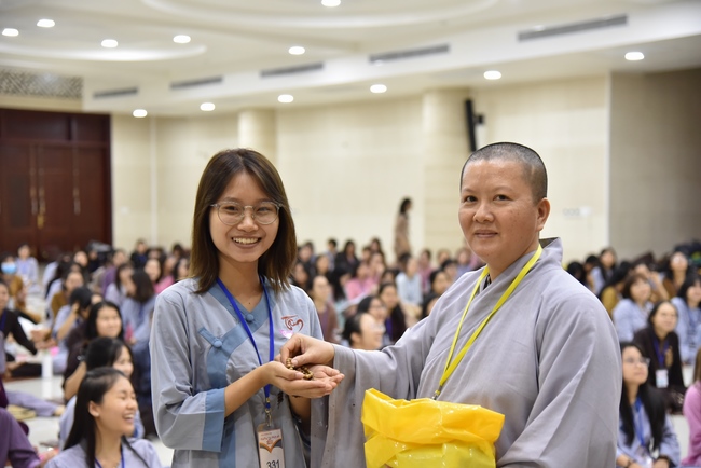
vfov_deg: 20.9
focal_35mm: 65
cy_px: 234
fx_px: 1266
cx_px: 350
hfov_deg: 30.9
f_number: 4
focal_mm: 65
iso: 2500
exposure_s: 1/80
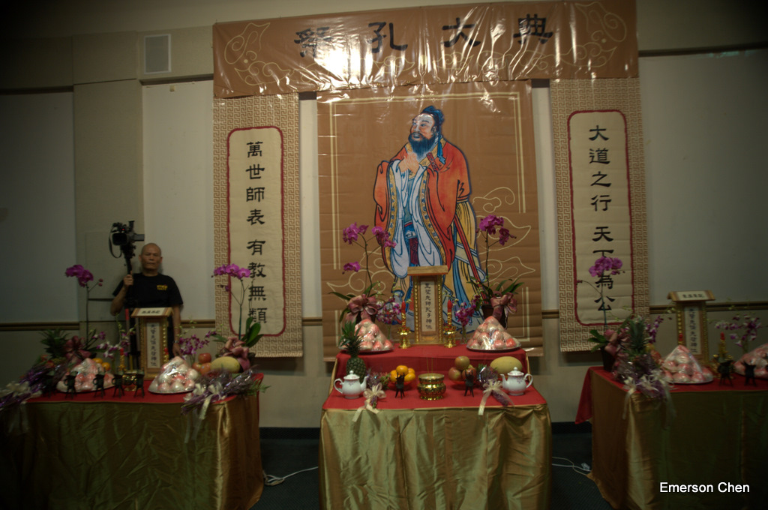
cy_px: 255
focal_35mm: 24
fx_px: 511
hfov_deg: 73.8
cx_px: 384
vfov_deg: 53.0
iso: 1000
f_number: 2.8
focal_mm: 24
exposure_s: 1/400
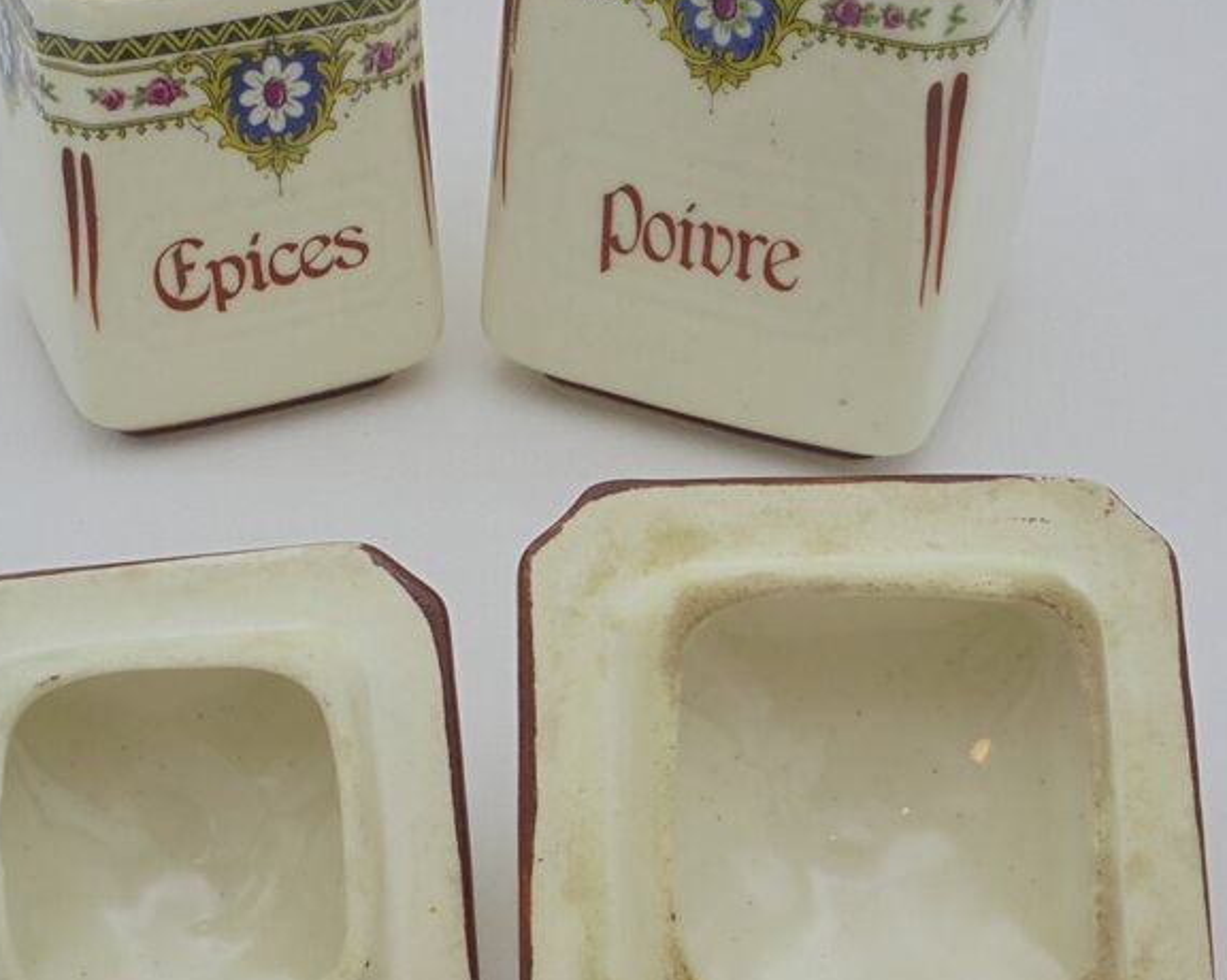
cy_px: 522
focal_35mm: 58
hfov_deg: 32.5
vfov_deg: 26.2
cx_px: 551
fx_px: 2105
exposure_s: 1/50
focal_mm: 6.9
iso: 100
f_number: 4.2
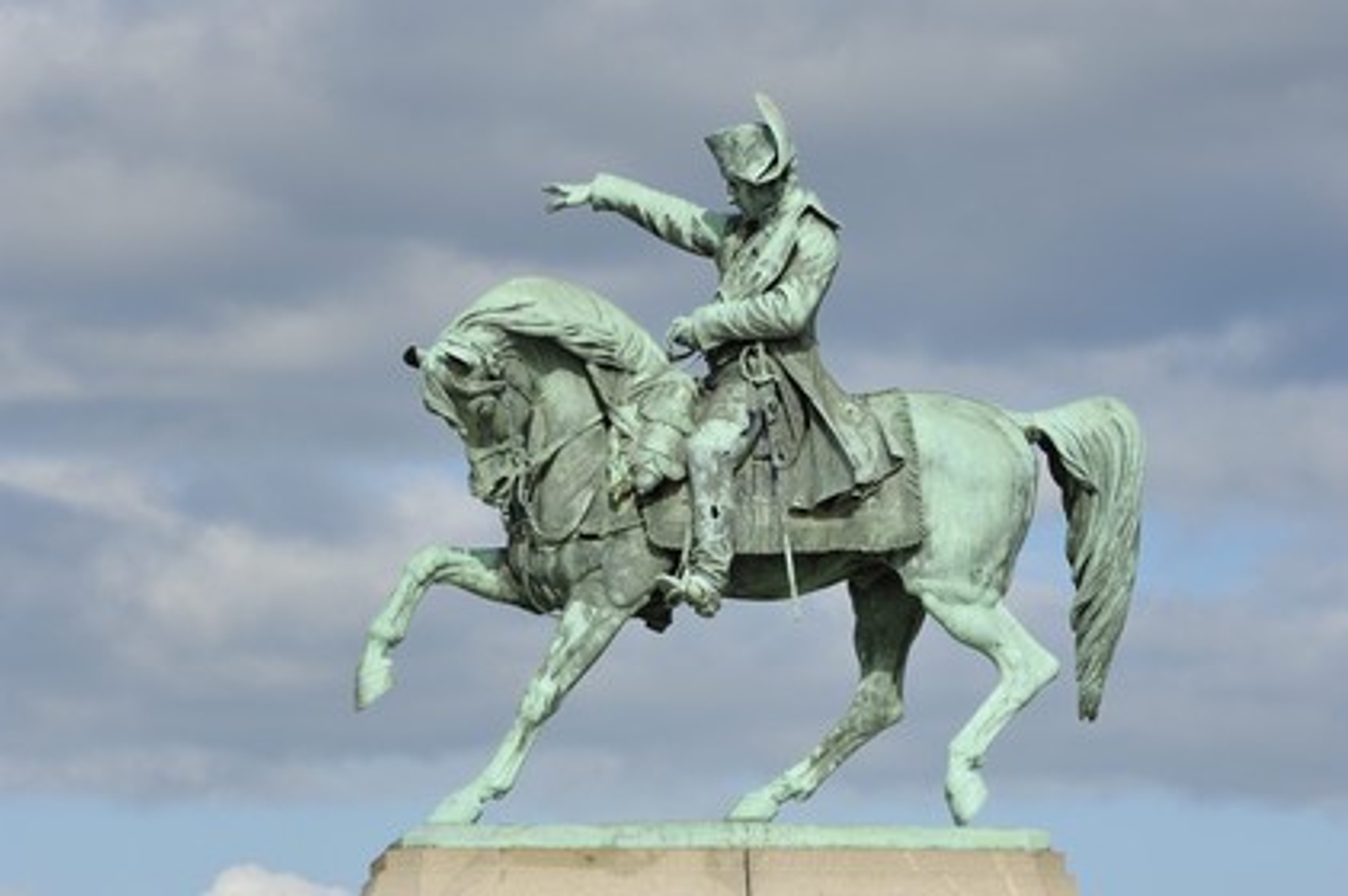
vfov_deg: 6.5
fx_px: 7857
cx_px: 674
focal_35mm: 210
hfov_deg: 9.8
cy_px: 448
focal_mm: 140
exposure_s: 1/500
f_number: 5.6
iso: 100
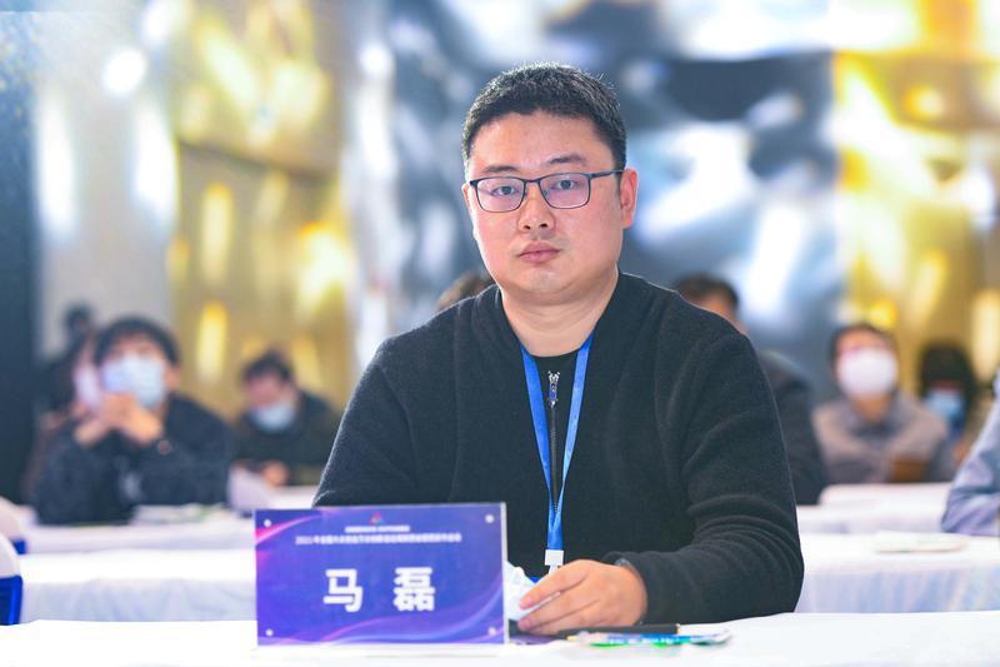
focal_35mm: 102
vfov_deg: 13.4
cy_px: 334
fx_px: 2833
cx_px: 500
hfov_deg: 20.0
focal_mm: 102
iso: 1600
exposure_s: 1/250
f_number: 3.2
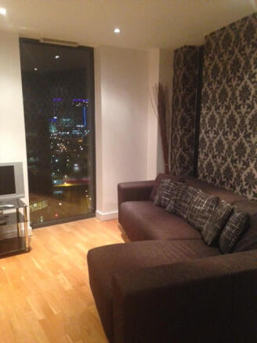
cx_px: 128
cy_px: 172
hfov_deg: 43.0
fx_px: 327
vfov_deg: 55.3
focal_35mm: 33
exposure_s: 1/15
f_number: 2.4
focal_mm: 4.12
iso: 400
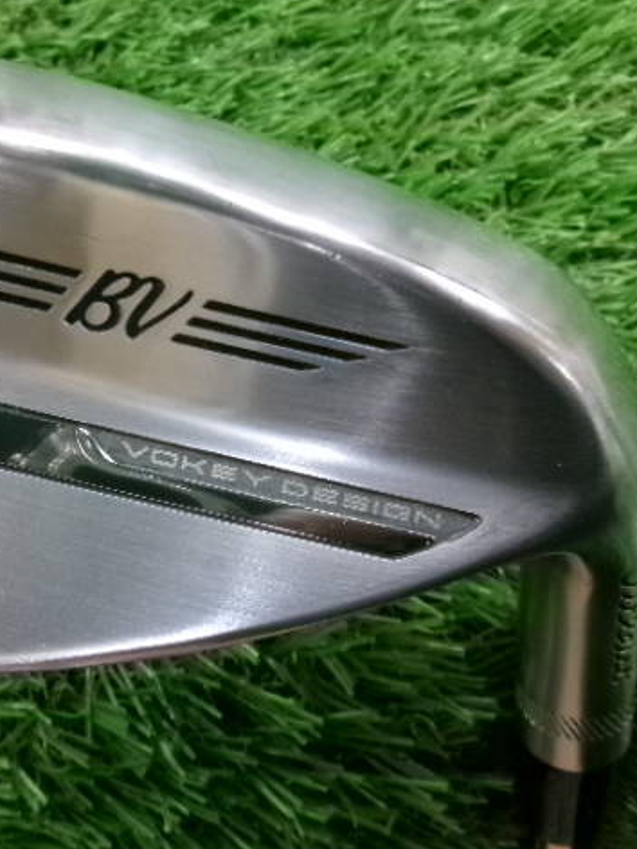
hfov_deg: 36.7
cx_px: 146
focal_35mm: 38
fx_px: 932
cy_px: 421
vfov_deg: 49.0
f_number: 3.9
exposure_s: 1/34
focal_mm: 5.1
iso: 800
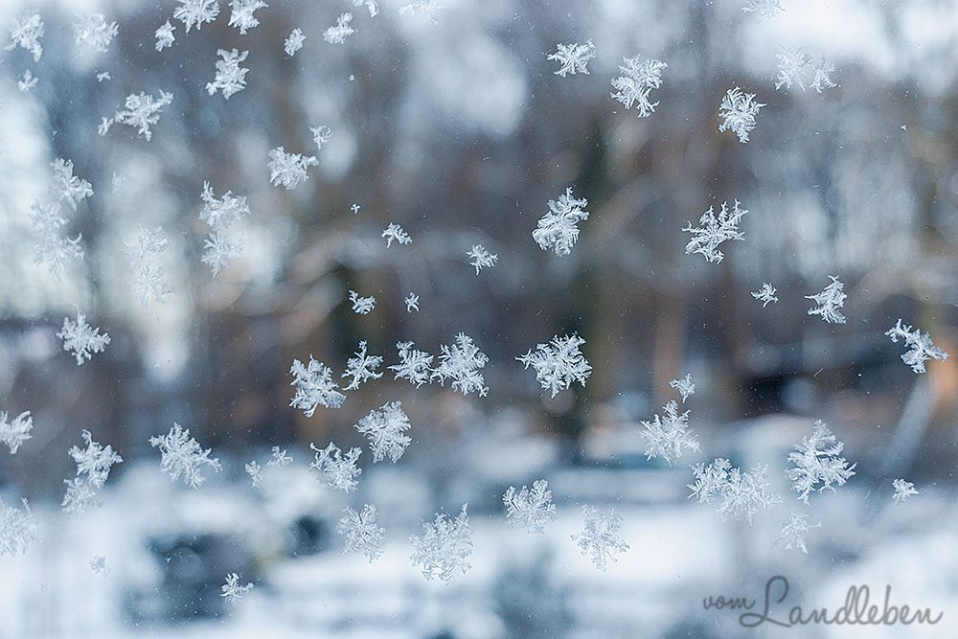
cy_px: 320
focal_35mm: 49
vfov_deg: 27.5
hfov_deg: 40.3
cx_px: 479
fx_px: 1304
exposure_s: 1/160
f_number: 5
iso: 500
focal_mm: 33
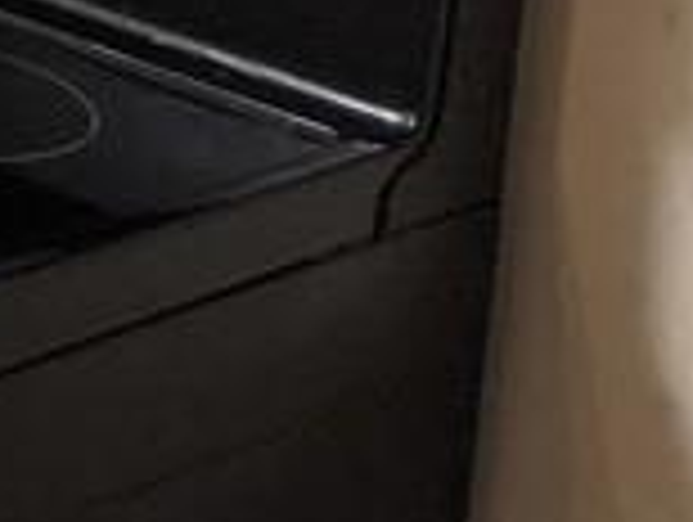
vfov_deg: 7.6
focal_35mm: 179
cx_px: -1570
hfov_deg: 8.6
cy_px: -814
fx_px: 3589
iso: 169
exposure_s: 1/24
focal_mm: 4.44
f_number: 1.8
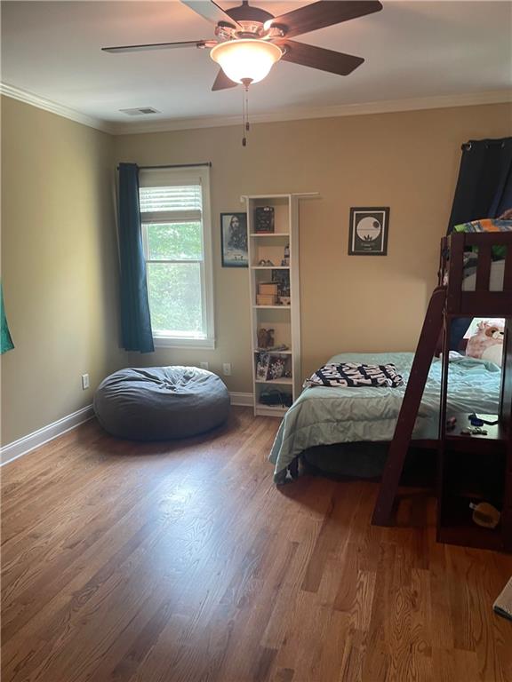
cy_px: 341
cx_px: 256
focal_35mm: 26
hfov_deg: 53.1
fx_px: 513
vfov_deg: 67.3
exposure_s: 1/60
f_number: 1.6
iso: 100
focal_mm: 4.2
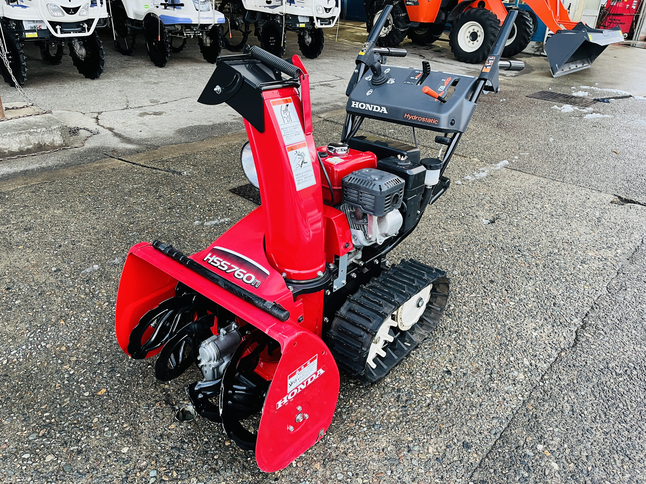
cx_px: 323
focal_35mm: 26
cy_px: 242
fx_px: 485
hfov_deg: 67.3
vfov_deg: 53.1
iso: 125
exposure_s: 1/62
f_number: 1.6
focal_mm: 5.1
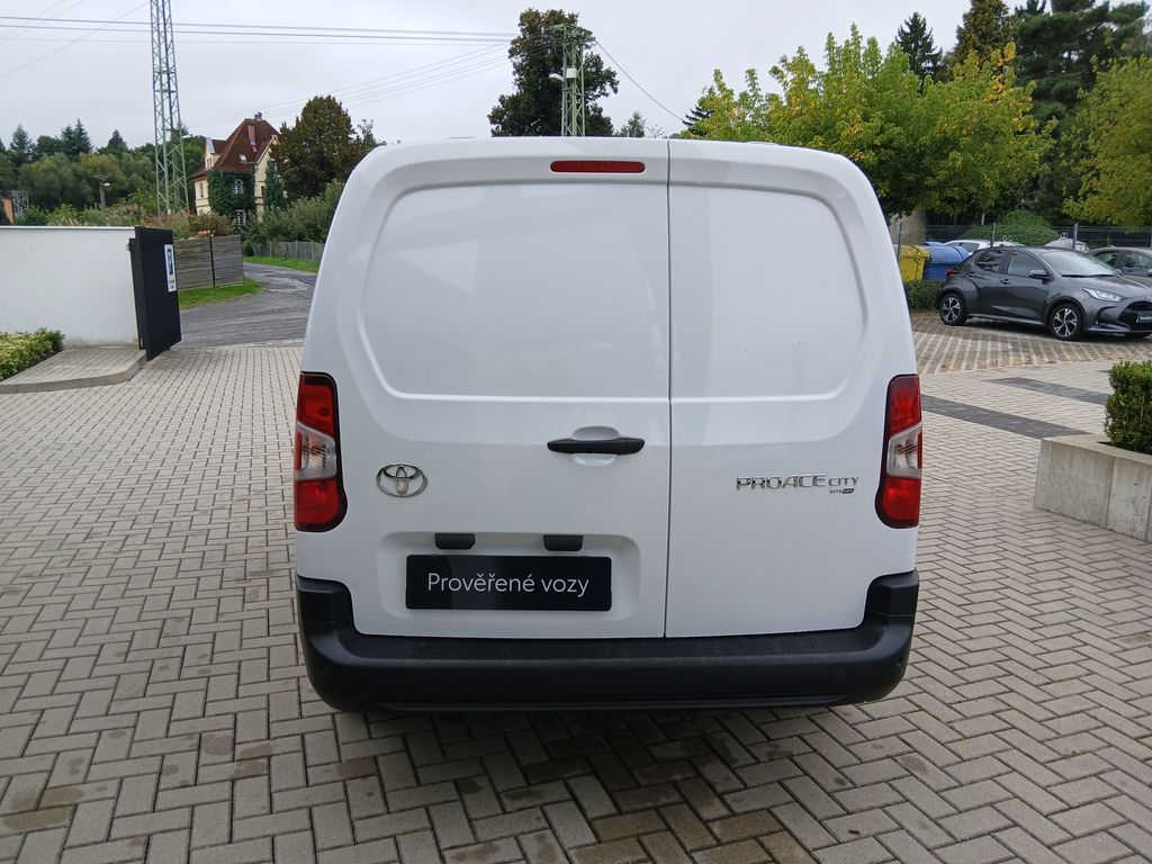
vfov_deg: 53.1
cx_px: 576
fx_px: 865
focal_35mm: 26
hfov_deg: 67.3
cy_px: 432
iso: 25
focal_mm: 3.98
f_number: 1.8
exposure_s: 1/50
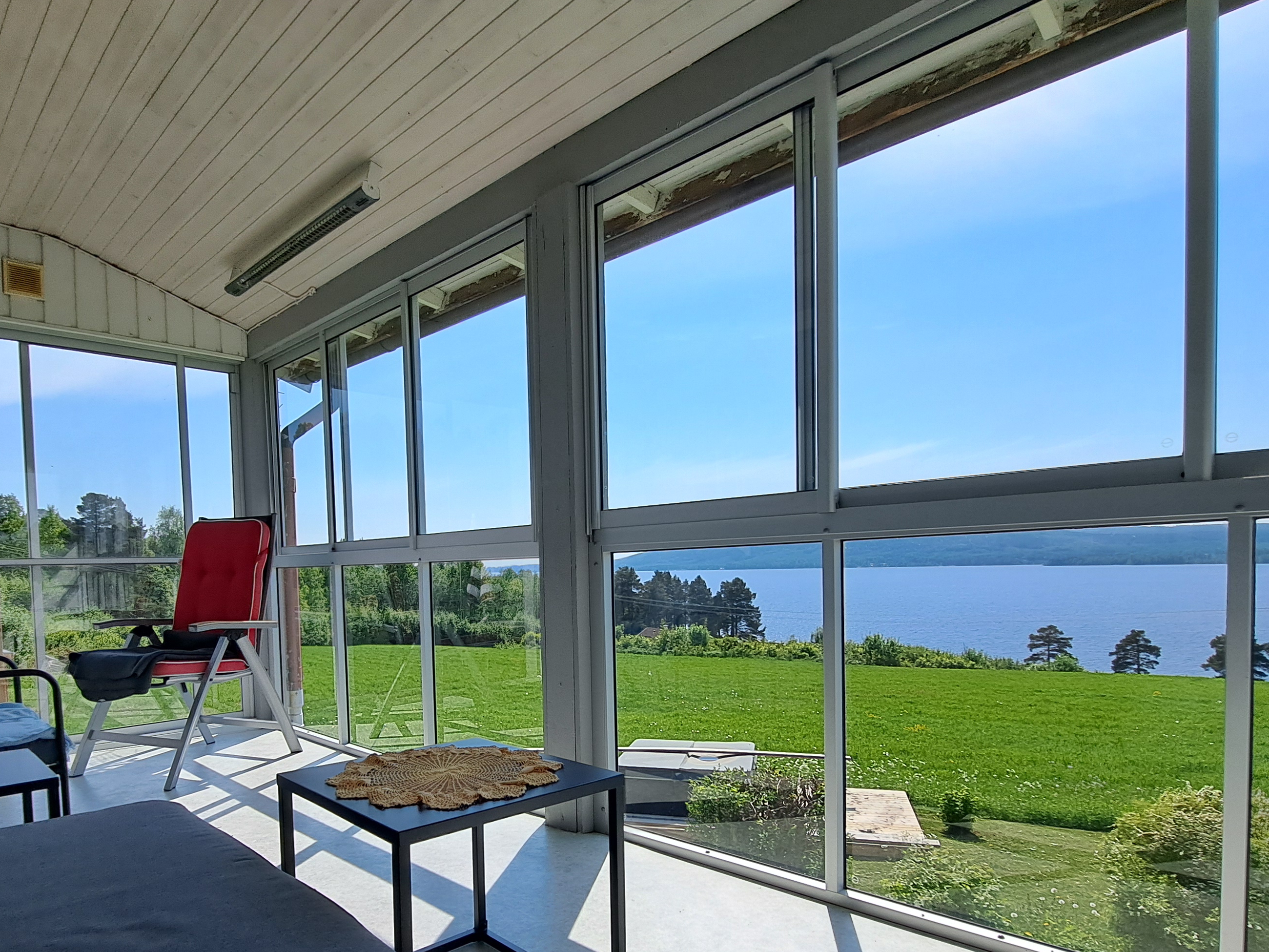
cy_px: 609
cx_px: 542
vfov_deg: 64.8
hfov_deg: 81.2
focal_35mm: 20
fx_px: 733
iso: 50
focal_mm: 1.74
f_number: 2.2
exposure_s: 1/1992
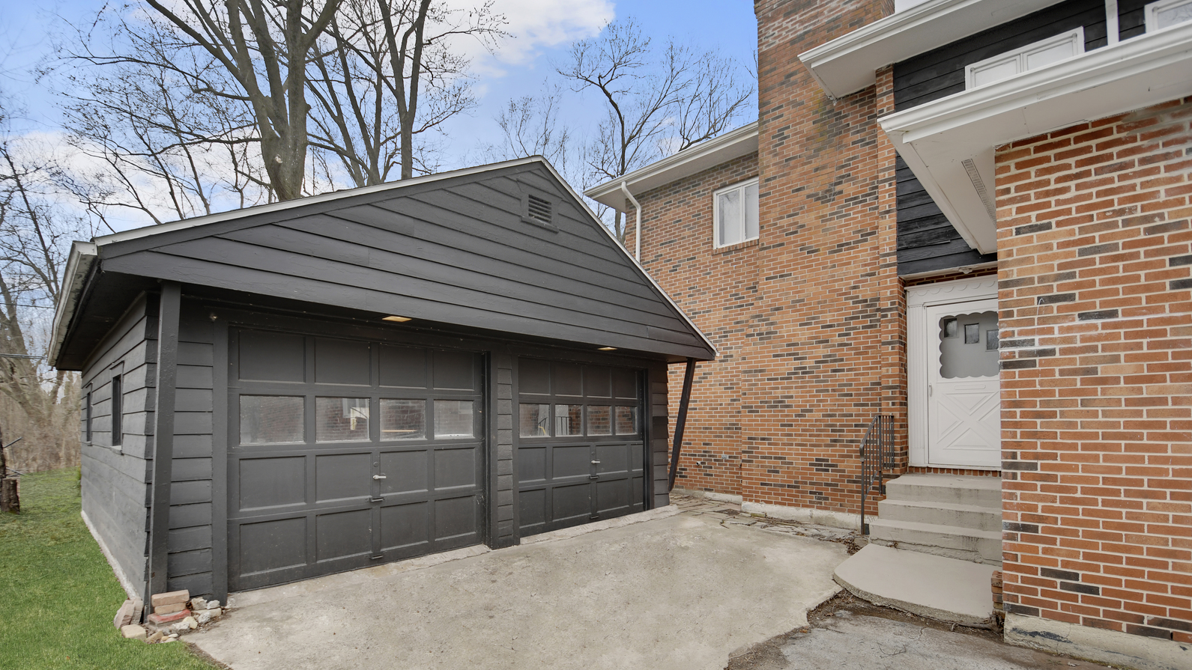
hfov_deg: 99.4
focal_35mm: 16
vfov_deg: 66.5
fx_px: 506
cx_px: 597
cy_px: 397
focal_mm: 10
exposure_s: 1/8000
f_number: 3.5
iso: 200
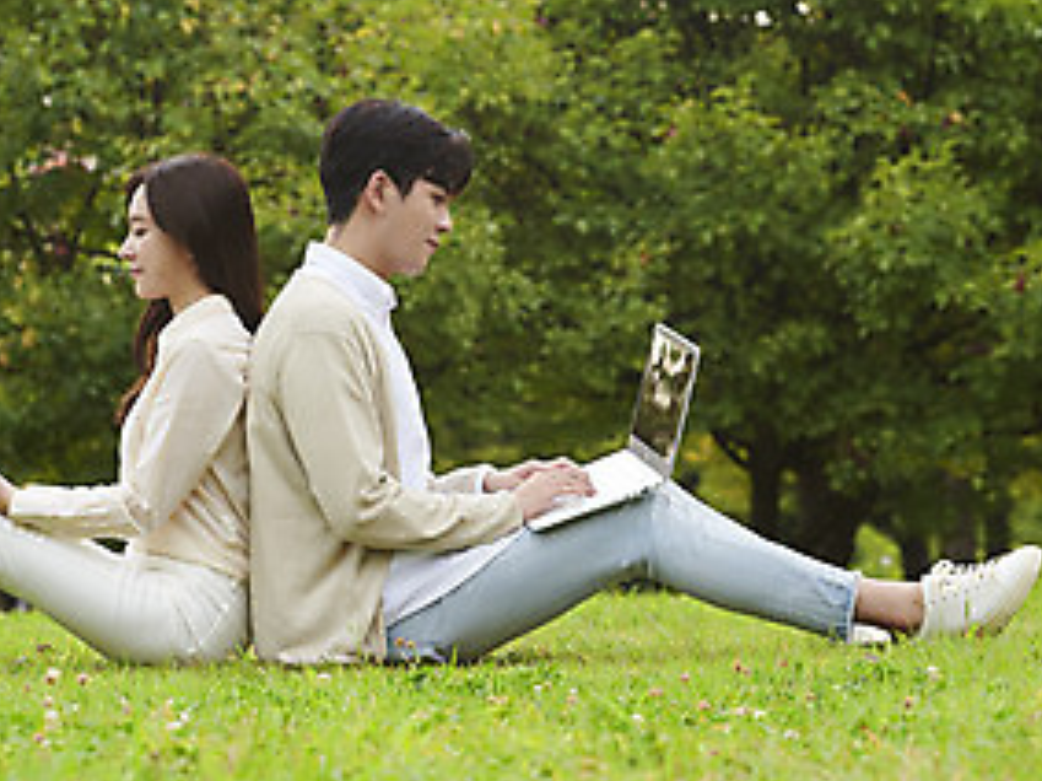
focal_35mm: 175
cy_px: 195
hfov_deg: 11.3
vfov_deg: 8.5
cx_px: 300
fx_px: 5266
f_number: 4.5
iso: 320
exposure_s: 1/125
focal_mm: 86
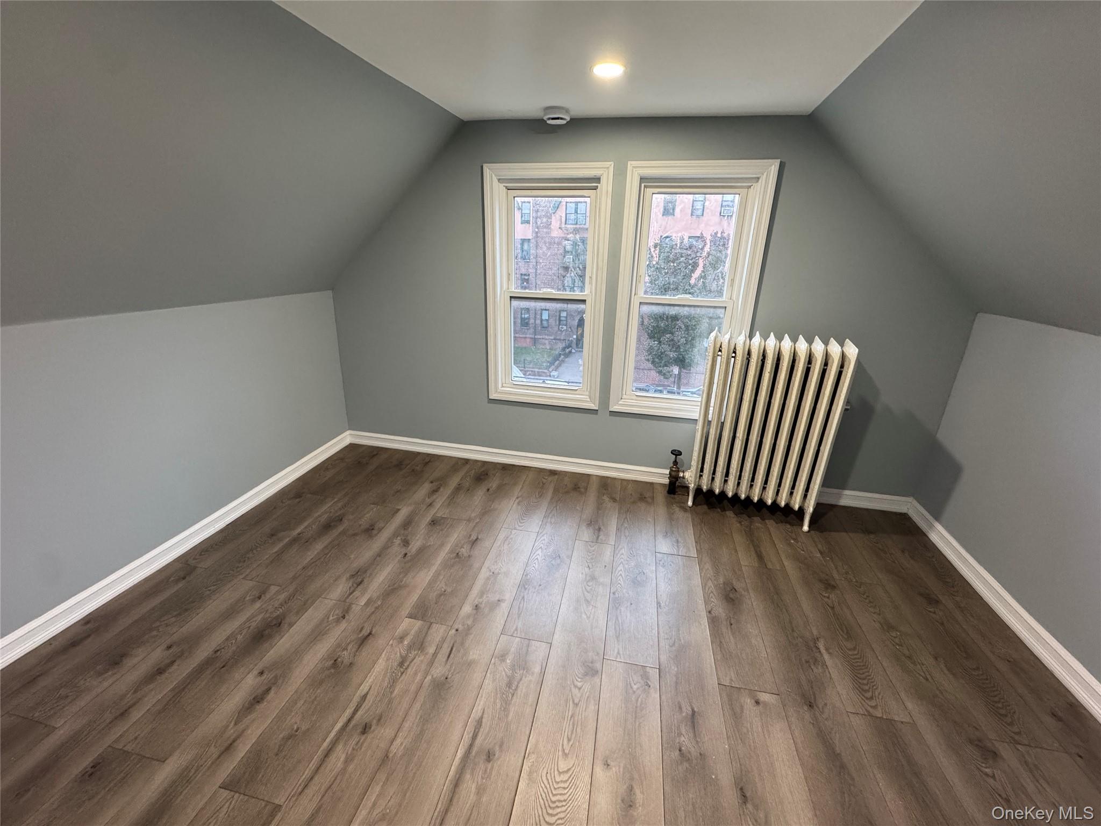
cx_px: 550
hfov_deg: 102.1
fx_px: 445
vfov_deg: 85.7
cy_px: 413
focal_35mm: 14
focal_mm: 2.22
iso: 320
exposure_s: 1/60
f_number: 2.2
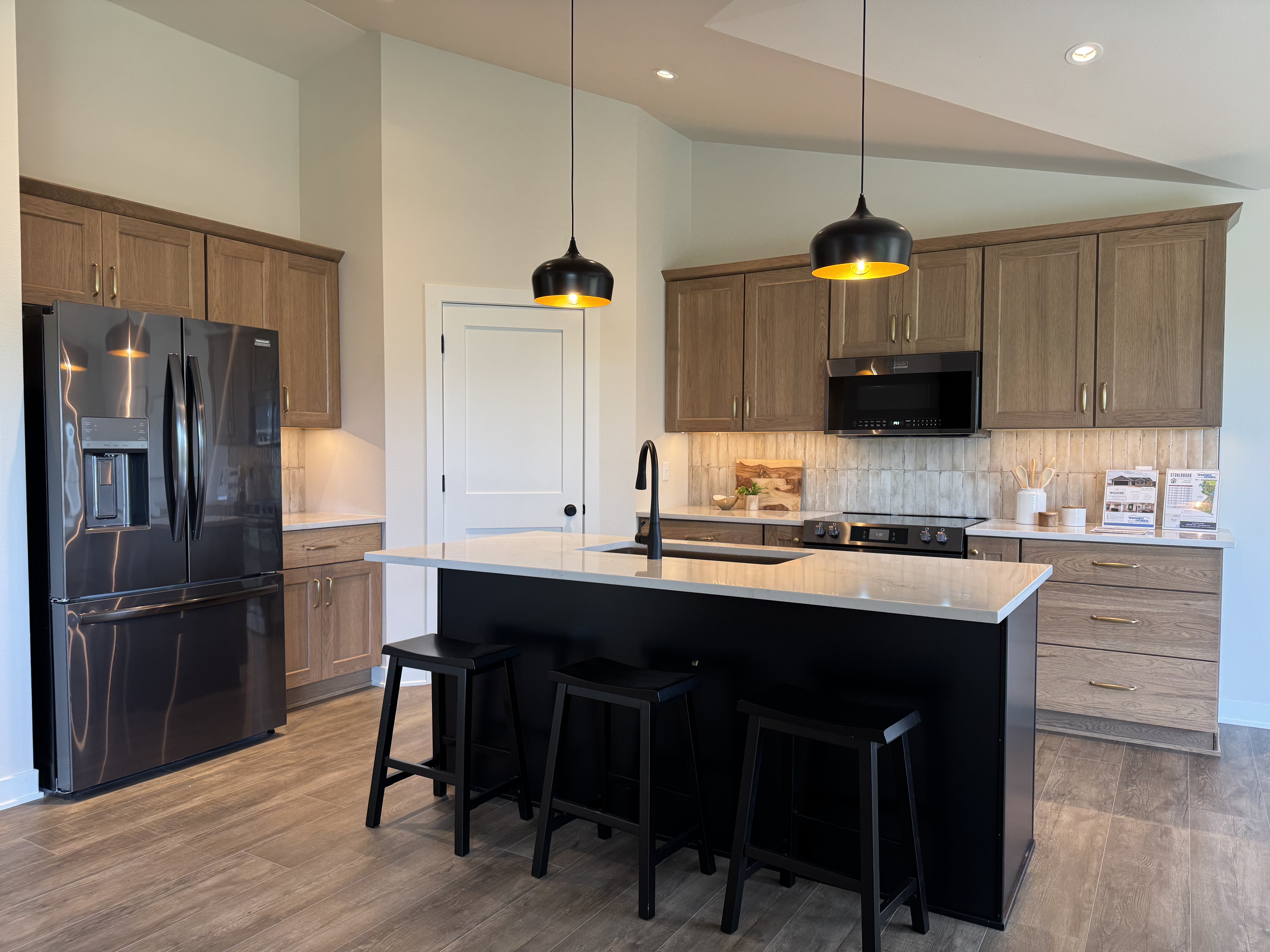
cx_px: 635
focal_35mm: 24
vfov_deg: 56.8
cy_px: 476
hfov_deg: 71.6
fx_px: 881
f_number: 1.78
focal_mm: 6.76
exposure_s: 1/120
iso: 125
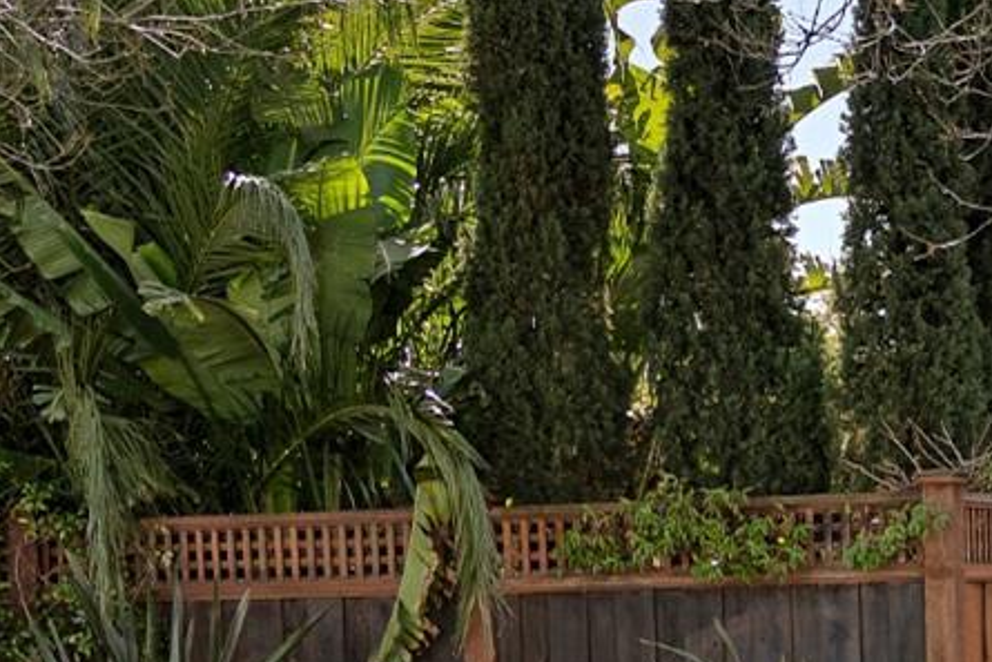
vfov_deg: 11.6
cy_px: 557
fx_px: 3252
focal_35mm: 118
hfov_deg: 16.7
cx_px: 1135
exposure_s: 1/400
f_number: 2.8
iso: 125
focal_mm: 35
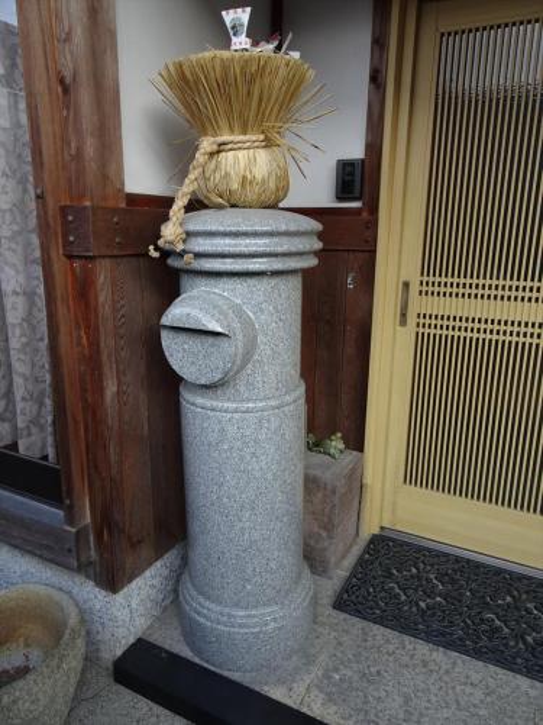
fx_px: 502
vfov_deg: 71.6
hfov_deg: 56.8
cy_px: 362
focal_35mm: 24
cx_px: 272
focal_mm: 4.13
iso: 80
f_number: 3.5
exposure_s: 1/60
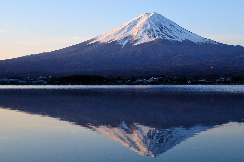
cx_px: 154
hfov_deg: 30.4
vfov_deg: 20.5
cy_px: 68
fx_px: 447
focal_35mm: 66
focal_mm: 34
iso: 400
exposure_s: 1/60
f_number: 13
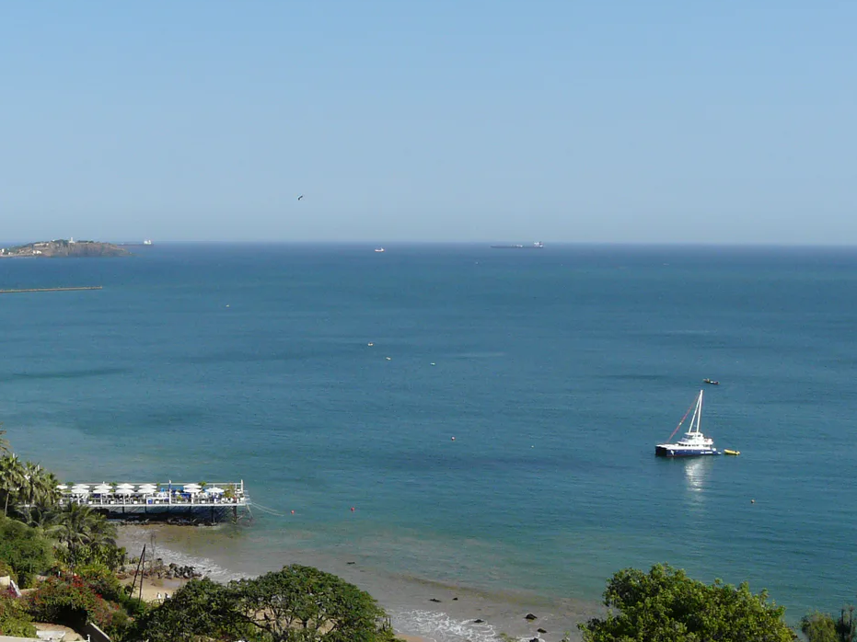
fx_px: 1361
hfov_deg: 34.3
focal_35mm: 55
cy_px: 392
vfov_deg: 26.5
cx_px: 235
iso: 100
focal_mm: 5.2
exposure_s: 1/400
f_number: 5.6
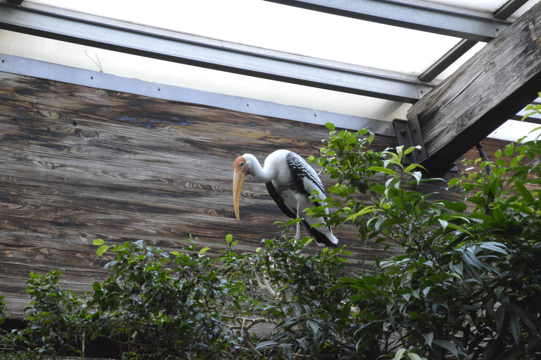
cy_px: 180
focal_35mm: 129
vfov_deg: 10.6
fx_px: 1937
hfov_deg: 15.9
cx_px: 270
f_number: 5.6
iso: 3200
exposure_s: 1/125
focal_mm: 86
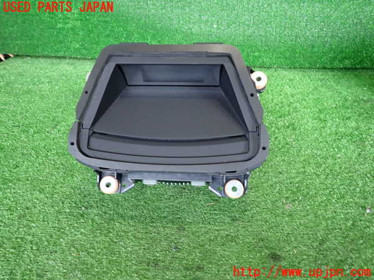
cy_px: 140
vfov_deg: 54.9
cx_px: 187
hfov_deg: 69.4
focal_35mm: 25
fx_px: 270
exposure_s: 1/30
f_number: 2
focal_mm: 4.5
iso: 320
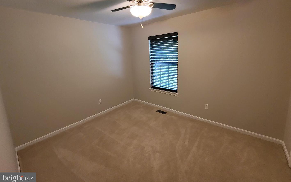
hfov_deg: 105.3
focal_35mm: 14
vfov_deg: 77.8
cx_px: 148
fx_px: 111
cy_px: 73
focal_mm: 2.2
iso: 200
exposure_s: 1/60
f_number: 2.2
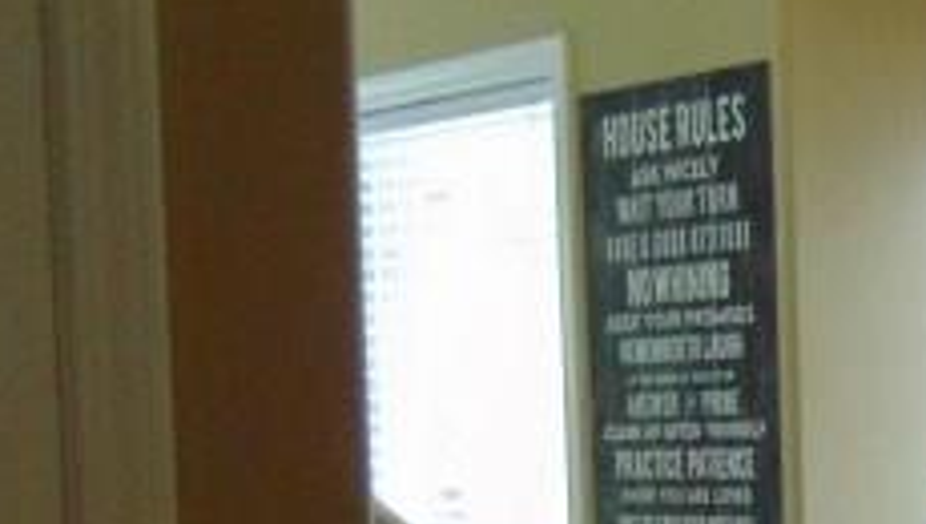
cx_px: 922
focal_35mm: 121
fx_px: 2974
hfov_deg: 17.3
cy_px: 689
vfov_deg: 9.9
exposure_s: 1/30
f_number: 3
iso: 320
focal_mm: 4.5
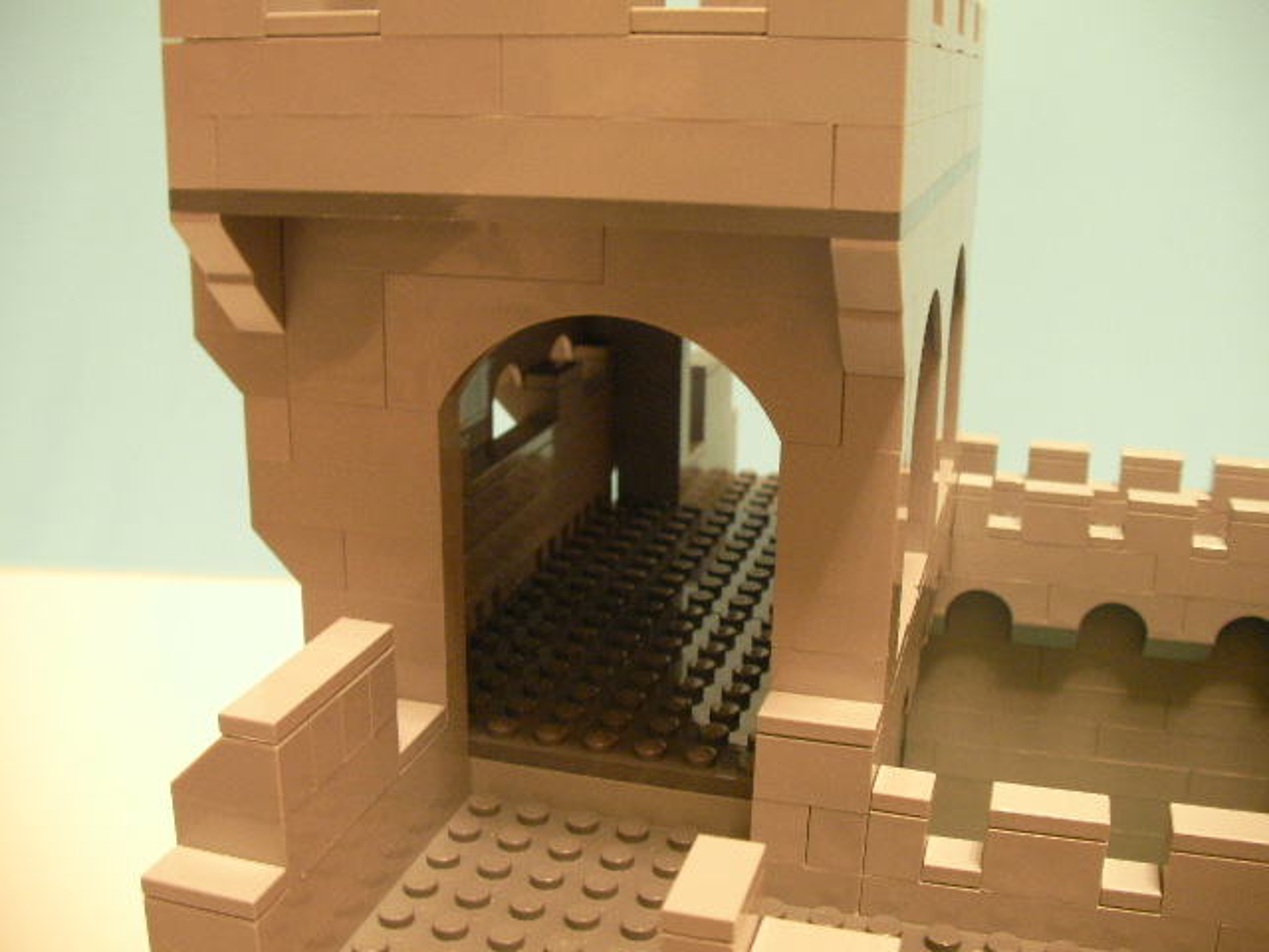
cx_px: 634
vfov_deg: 37.7
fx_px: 1393
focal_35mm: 38
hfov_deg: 49.0
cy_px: 476
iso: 200
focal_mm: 6.3
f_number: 3.5
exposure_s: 1/3.3
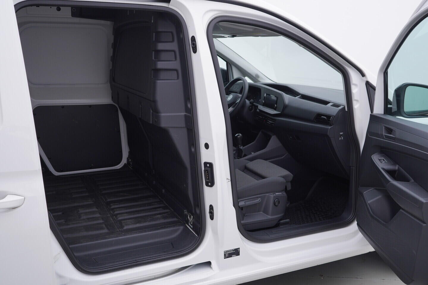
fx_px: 428
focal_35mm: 36
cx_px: 214
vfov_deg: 36.9
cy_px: 142
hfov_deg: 53.1
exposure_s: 1/60
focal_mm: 24
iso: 125
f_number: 3.5
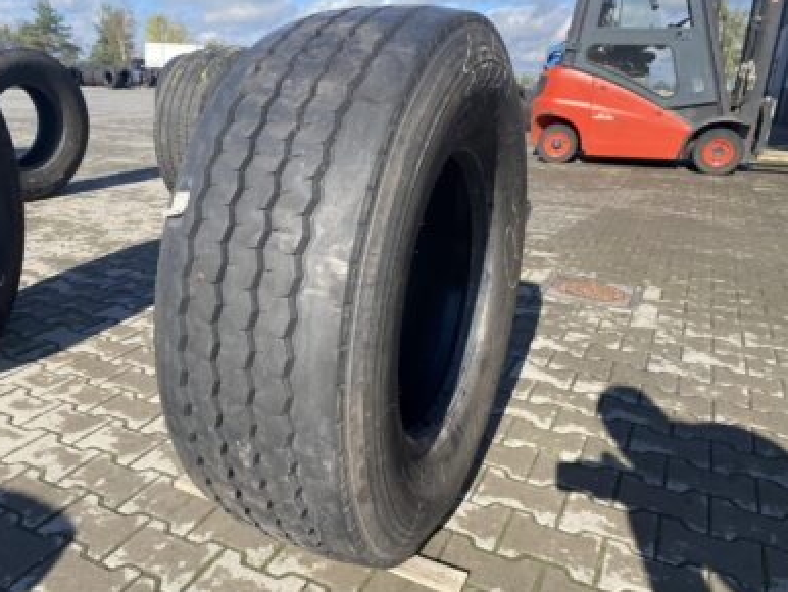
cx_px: 351
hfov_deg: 61.5
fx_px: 661
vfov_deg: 48.3
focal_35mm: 29
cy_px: 289
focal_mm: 4.25
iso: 32
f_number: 1.8
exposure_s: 1/1346
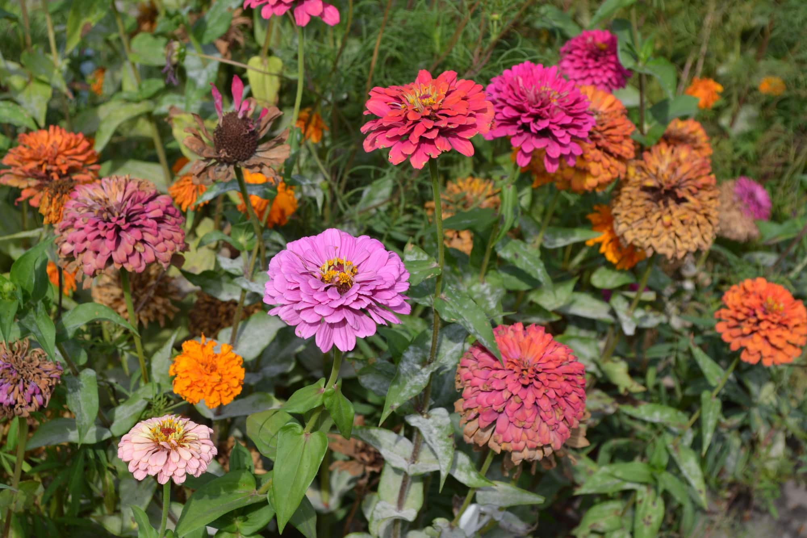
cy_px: 269
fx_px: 1849
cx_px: 404
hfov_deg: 24.6
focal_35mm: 82
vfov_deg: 16.6
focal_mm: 55
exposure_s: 1/200
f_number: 7.1
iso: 100
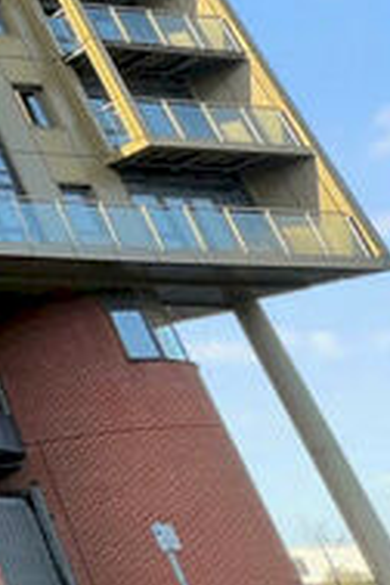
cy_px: 63
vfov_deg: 37.2
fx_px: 812
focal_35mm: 50
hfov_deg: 13.3
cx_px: -653
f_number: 1.8
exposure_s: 1/292
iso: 32
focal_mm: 1.57
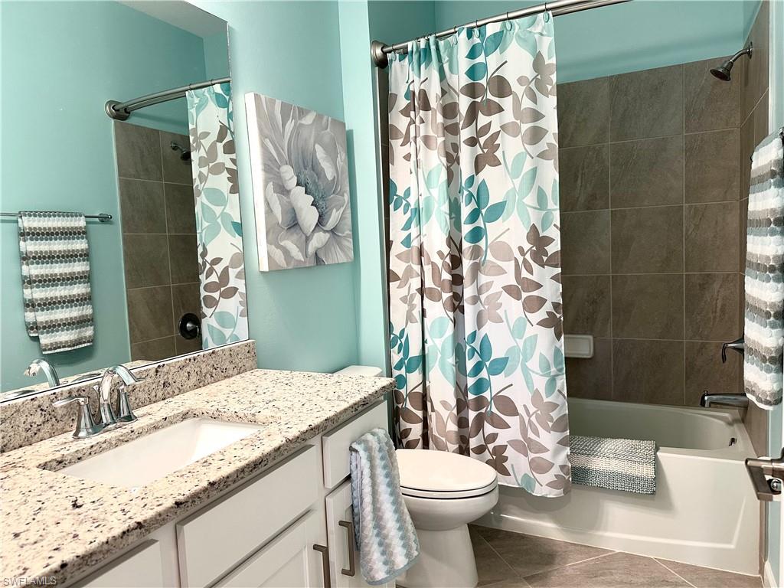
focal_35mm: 24
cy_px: 294
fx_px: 544
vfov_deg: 56.8
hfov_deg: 71.6
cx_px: 392
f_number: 1.78
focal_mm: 6.86
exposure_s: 1/120
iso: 200
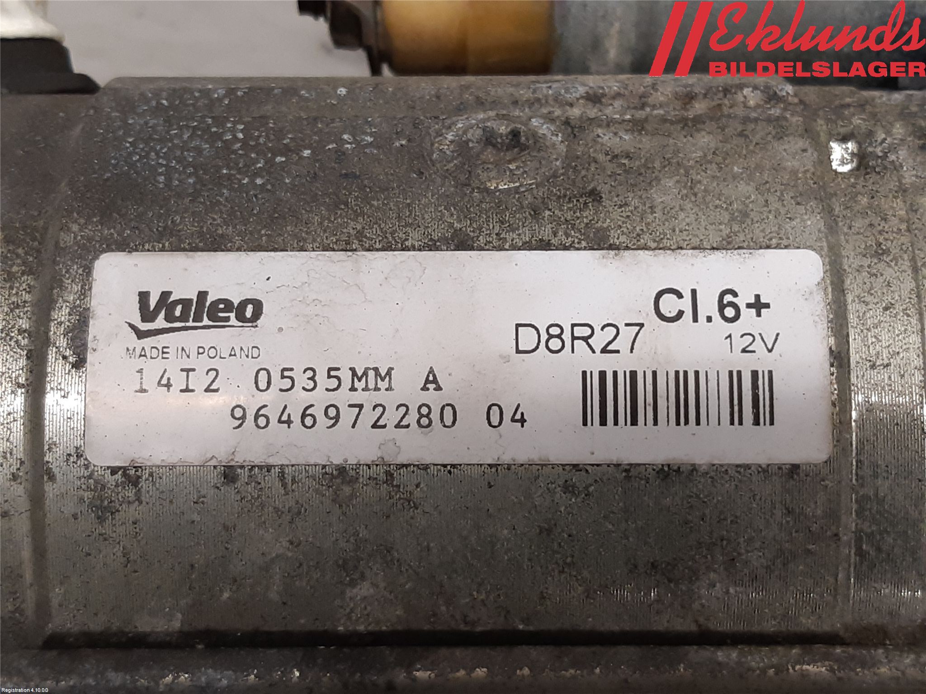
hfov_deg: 67.3
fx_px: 696
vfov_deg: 53.1
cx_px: 463
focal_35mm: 26
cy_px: 347
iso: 100
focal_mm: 3.93
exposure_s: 1/50
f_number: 1.7
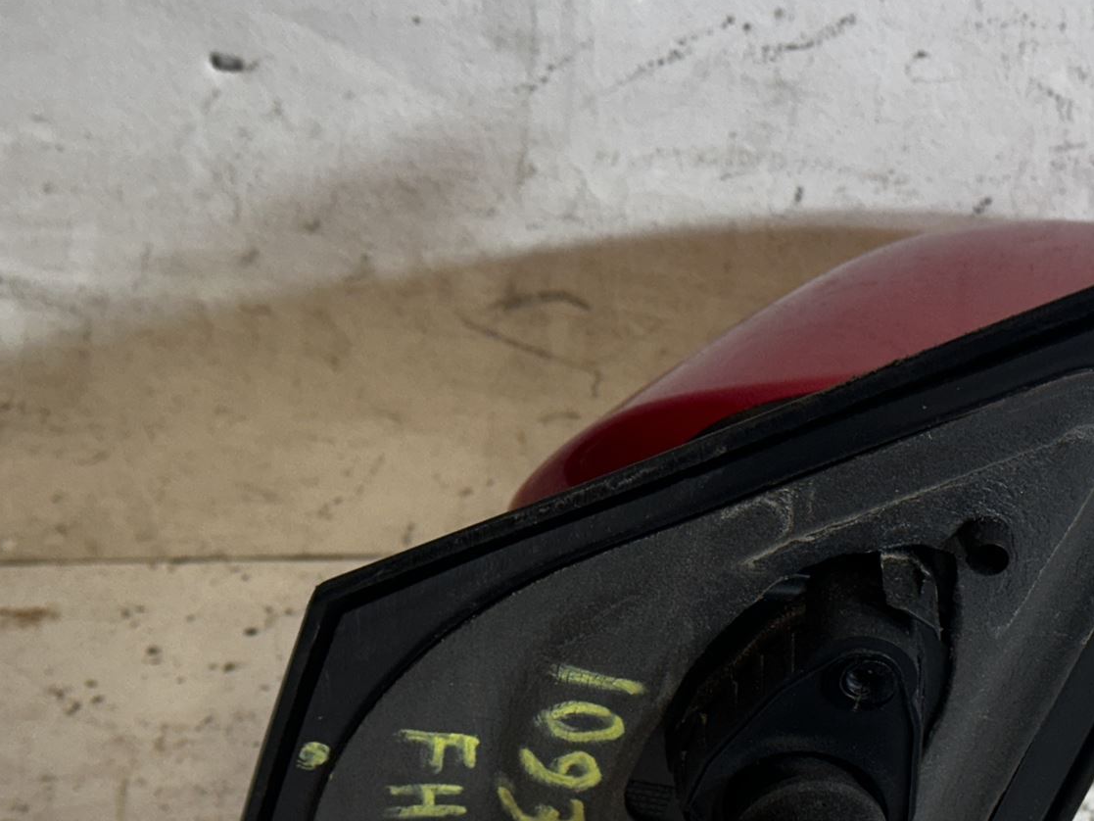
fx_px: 2781
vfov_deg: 16.7
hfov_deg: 22.1
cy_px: 633
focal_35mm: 88
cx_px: 799
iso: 80
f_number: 1.78
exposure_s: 1/100
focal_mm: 6.86
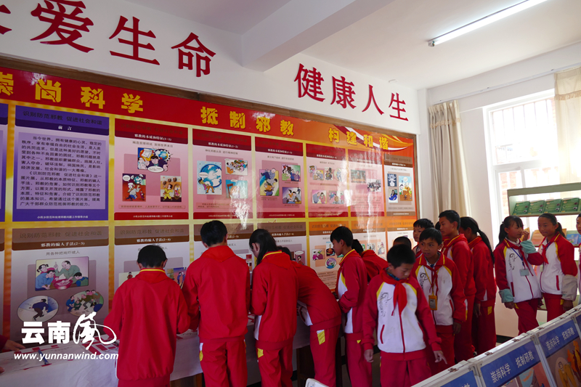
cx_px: 290
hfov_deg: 71.5
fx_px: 403
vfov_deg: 51.3
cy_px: 194
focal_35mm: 25
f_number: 2.8
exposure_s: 1/60
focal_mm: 9.12
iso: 160
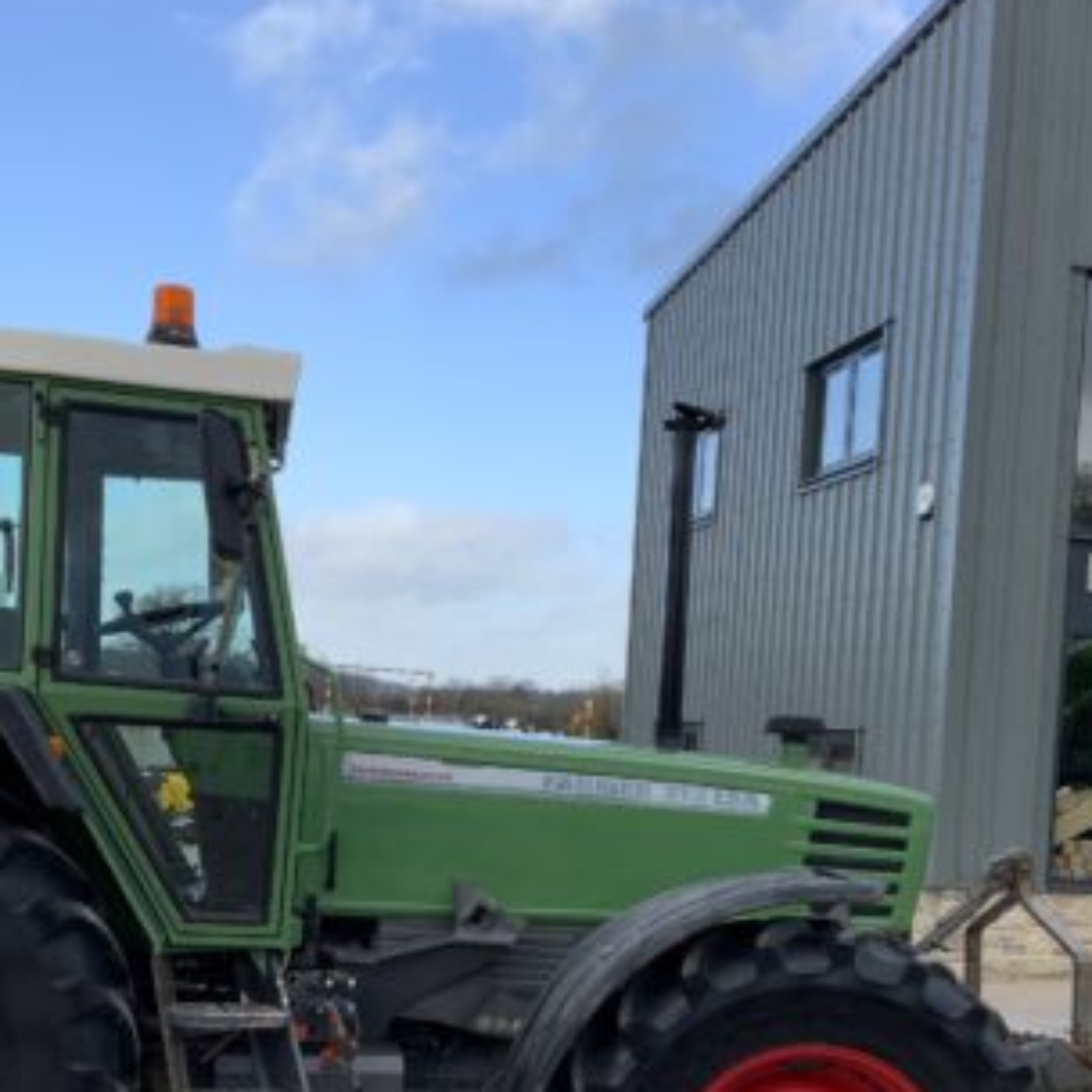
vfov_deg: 31.2
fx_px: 1927
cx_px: 395
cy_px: 783
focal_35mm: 54
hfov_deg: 31.5
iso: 16
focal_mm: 3
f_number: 1.8
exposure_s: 1/691
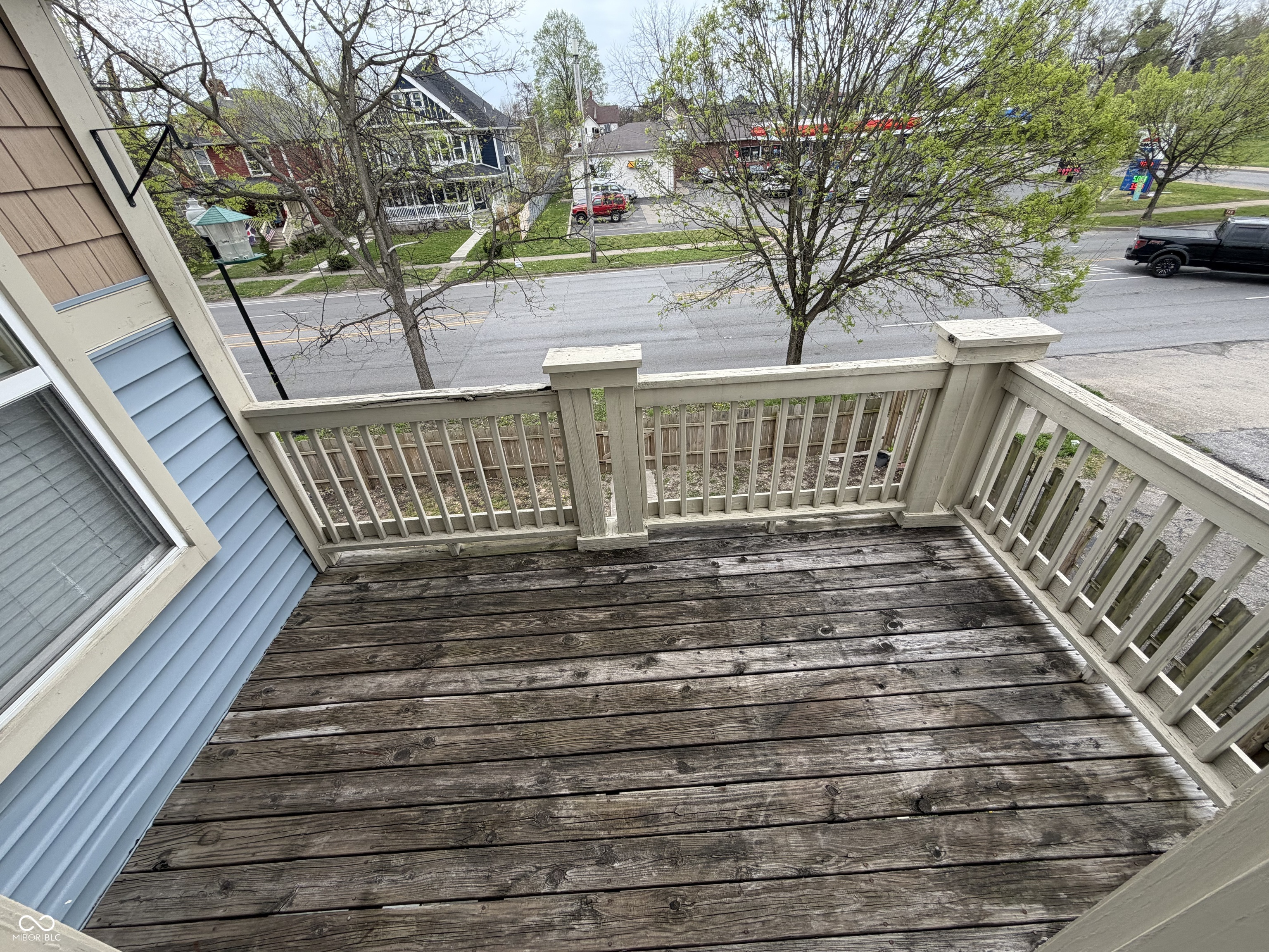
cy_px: 476
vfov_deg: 85.7
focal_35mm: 14
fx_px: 513
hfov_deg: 102.1
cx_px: 634
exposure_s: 1/502
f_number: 2.2
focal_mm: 2.22
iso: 64
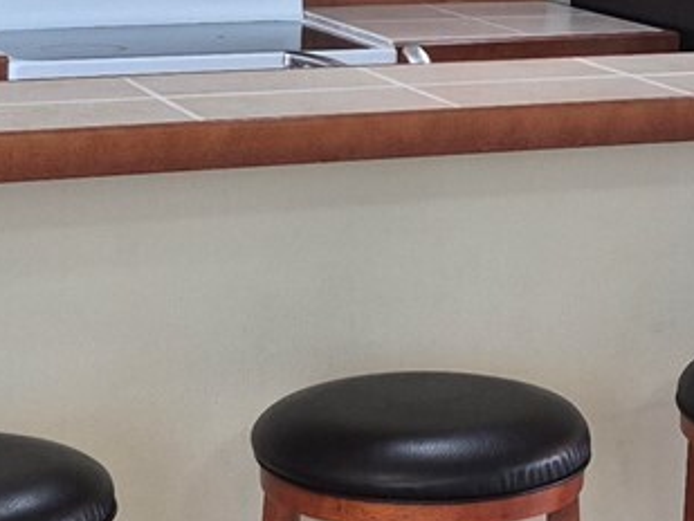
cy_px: -135
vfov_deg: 12.1
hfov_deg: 16.5
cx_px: 490
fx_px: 2387
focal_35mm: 119
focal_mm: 5.4
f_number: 1.8
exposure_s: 1/120
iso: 160
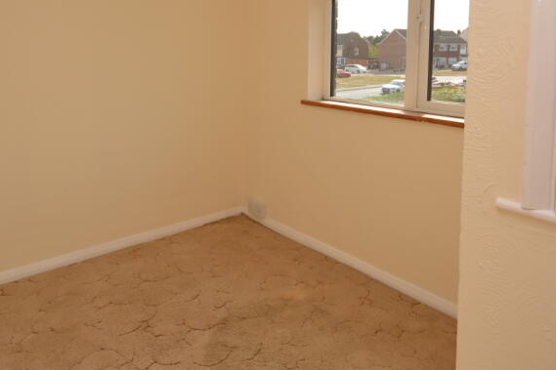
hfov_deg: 67.2
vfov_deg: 45.2
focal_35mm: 27
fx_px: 417
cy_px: 67
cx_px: 249
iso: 100
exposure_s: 1/160
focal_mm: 10
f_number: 6.3
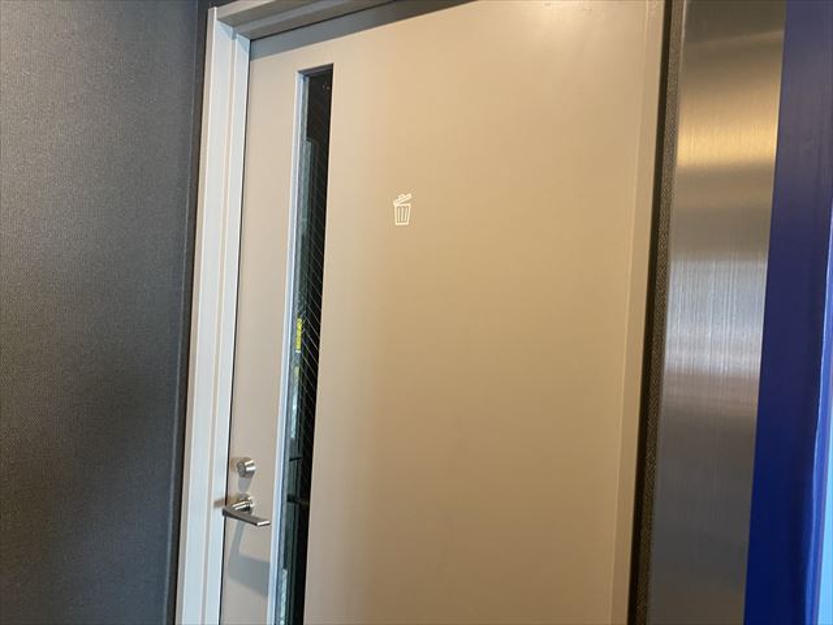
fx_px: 626
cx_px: 416
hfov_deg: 67.3
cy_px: 312
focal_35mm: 26
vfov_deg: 53.1
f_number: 1.8
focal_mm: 4.25
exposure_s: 1/50
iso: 320
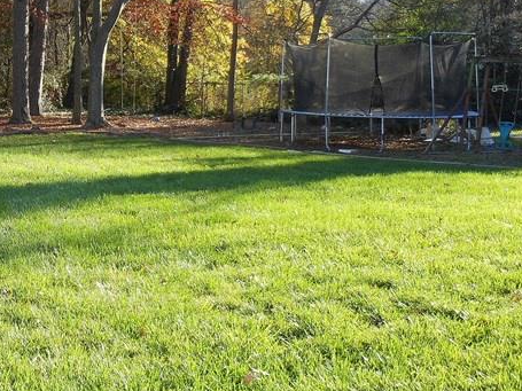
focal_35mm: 63
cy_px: 81
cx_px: -6
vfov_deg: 23.0
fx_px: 950
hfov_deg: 28.7
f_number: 3.7
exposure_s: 1/125
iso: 80
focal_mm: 5
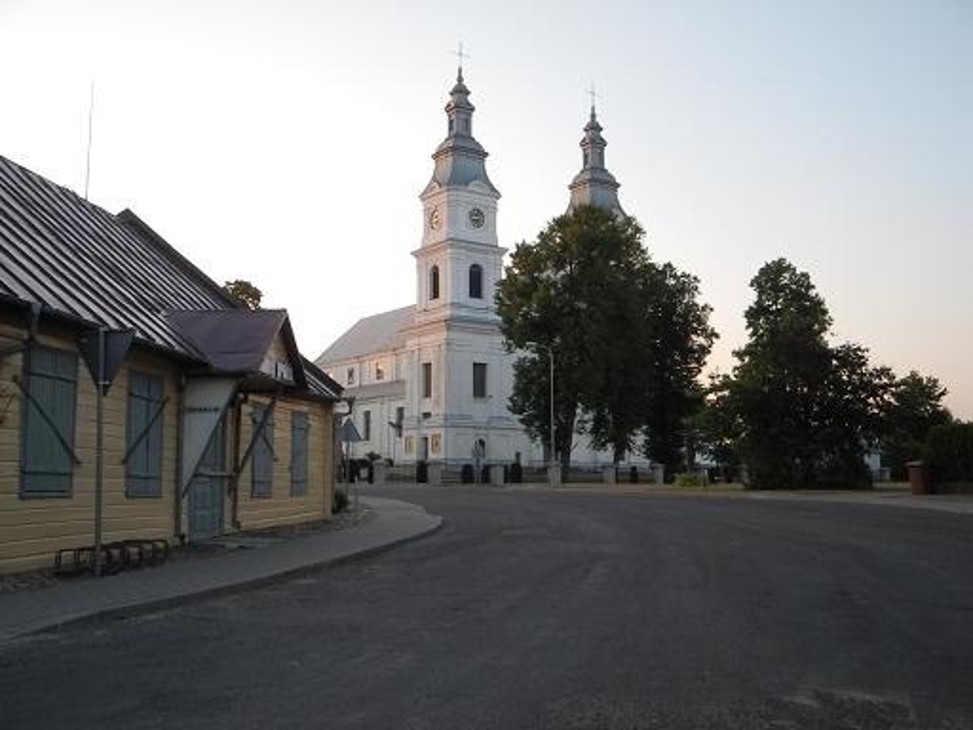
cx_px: 486
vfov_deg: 37.7
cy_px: 365
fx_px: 1068
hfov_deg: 49.0
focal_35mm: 38
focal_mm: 8.1
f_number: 3.2
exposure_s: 1/640
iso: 400
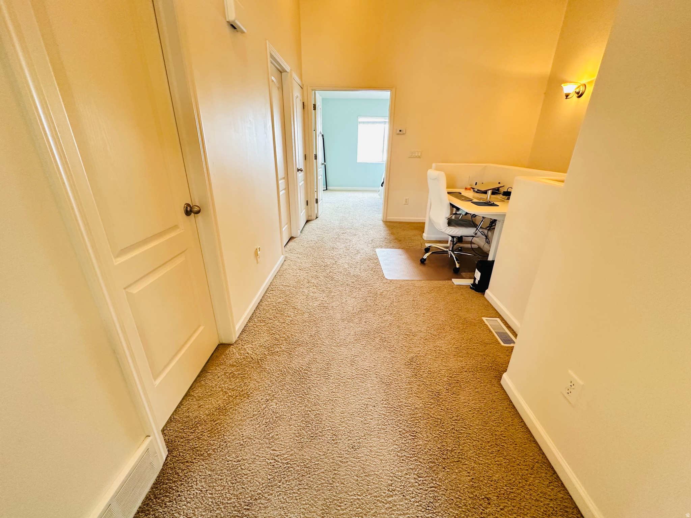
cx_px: 346
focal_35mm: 14
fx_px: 279
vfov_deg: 85.7
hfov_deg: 102.1
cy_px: 259
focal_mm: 2.22
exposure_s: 1/60
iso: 320
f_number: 2.2
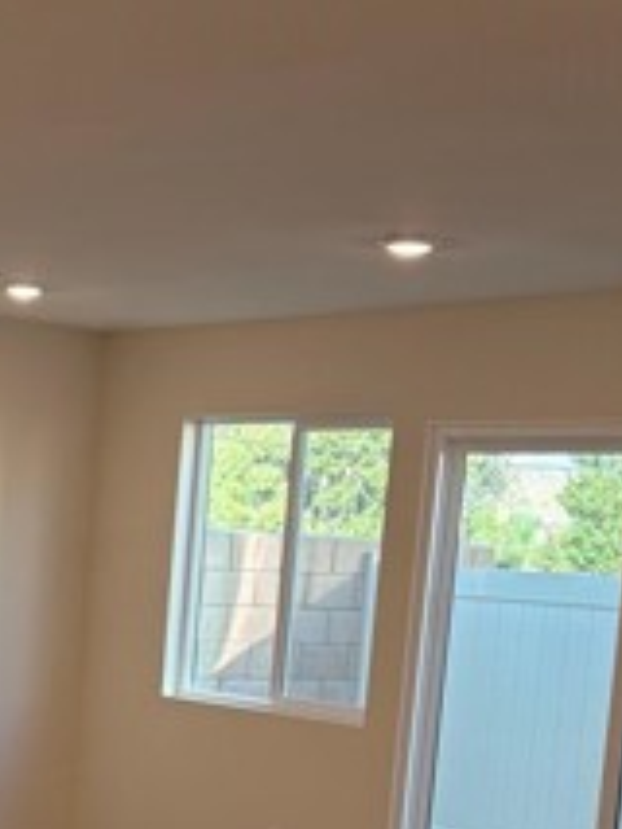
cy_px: 790
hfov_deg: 18.4
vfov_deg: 24.1
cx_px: -12
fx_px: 1867
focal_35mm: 78
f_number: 1.6
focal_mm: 5.96
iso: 80
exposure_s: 1/158
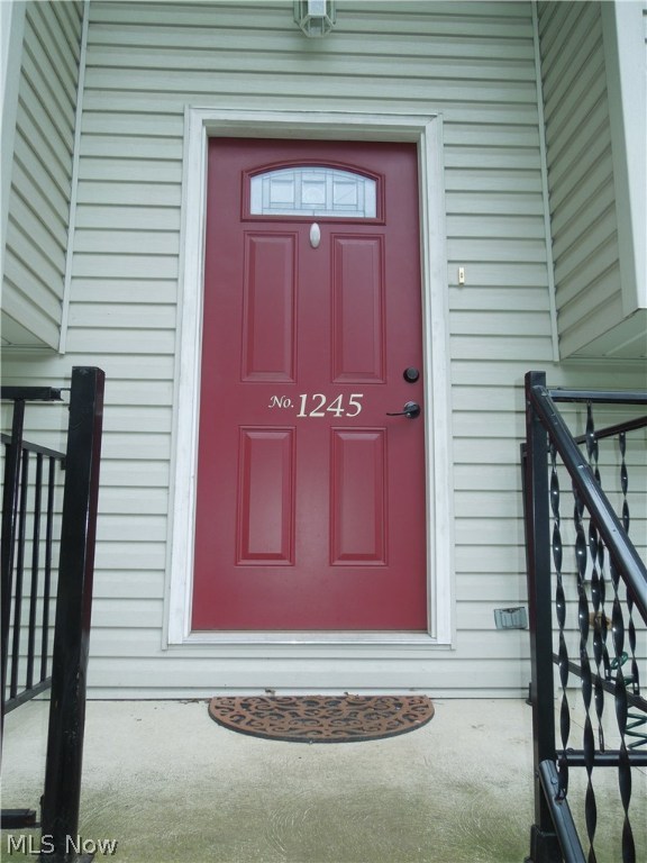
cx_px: 324
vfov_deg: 69.4
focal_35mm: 25
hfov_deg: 54.9
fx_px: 623
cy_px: 432
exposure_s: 1/160
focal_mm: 4.5
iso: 100
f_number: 3.3
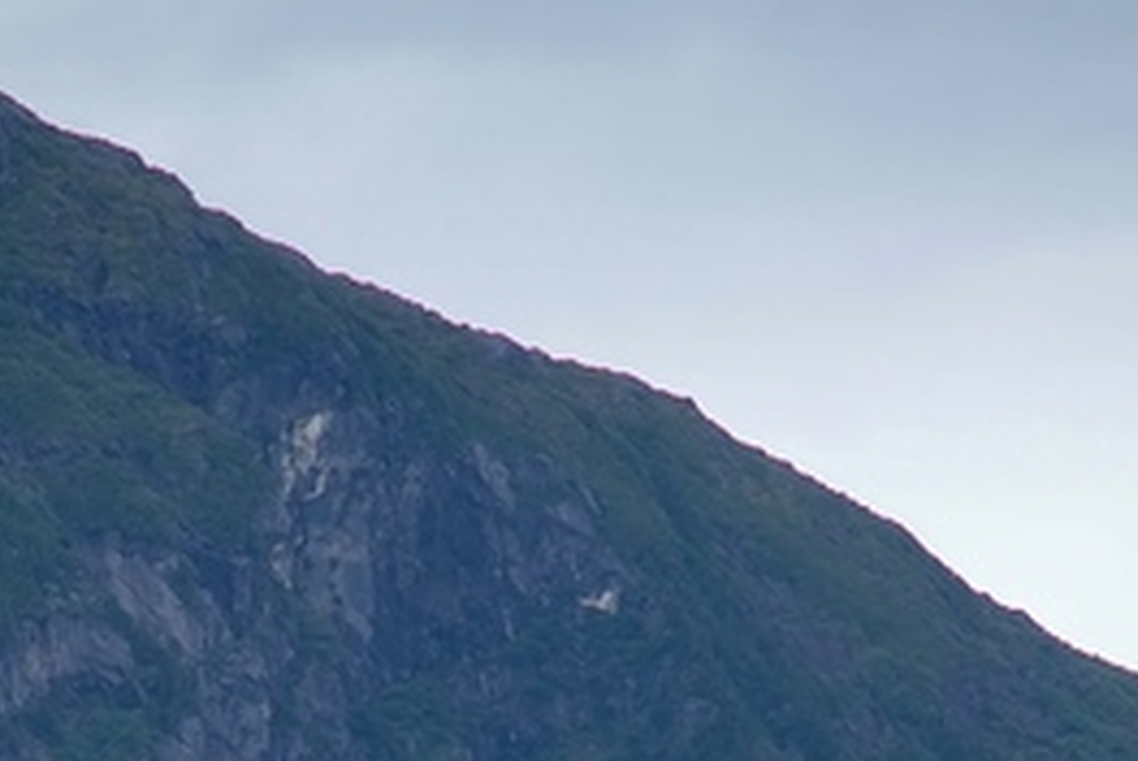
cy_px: 1768
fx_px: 18449
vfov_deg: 2.4
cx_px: 467
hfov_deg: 3.5
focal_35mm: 583
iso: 100
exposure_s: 1/250
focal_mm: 120
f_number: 8
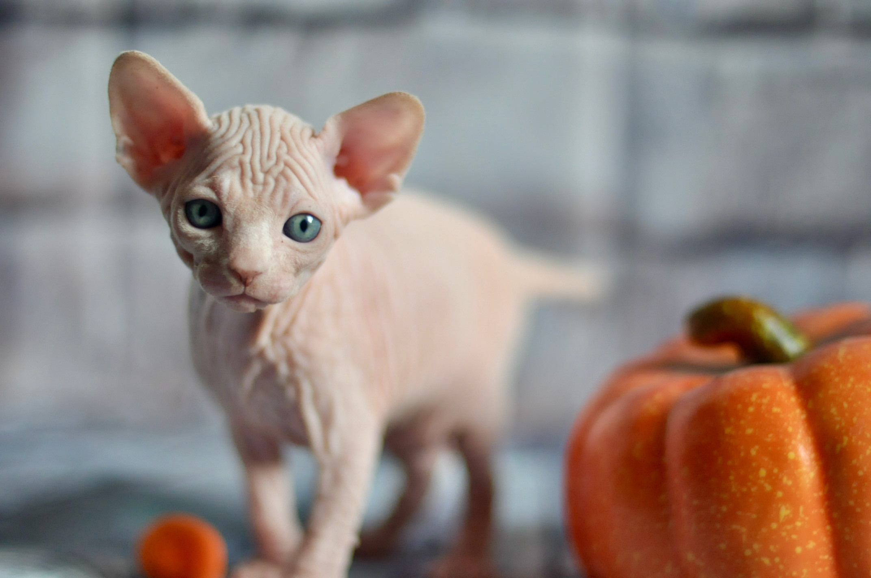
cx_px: 436
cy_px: 289
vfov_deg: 18.1
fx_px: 1812
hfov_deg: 27.0
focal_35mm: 75
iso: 800
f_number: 1.4
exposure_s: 1/3200
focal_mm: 50
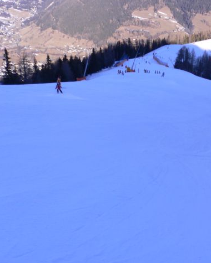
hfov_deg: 32.3
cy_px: 132
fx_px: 359
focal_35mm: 46
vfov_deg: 40.3
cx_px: 148
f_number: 5.6
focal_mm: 5.8
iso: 80
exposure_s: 1/200
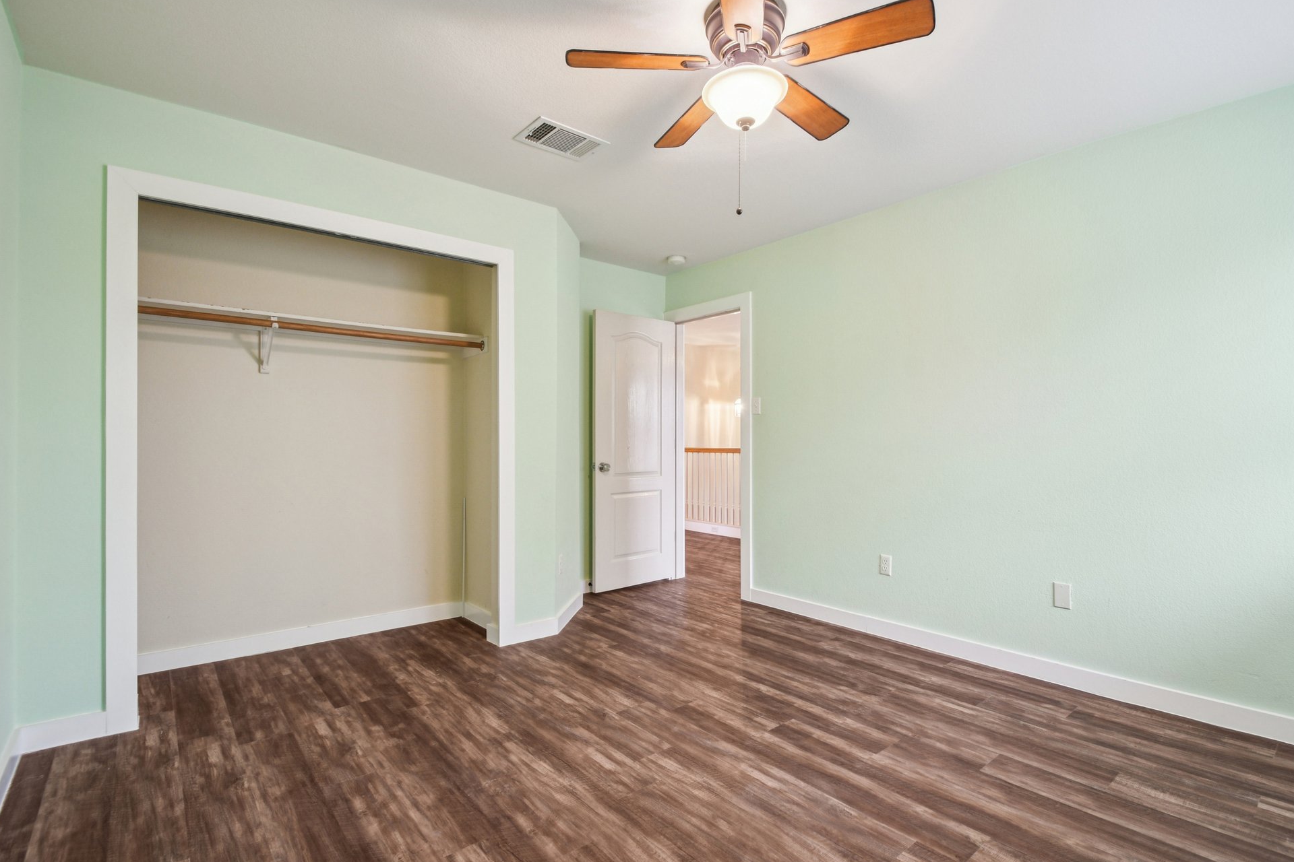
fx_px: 575
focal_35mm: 16
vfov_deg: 73.7
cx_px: 684
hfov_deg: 96.6
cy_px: 419
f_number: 8
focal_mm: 10
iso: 400
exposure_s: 1/2.5
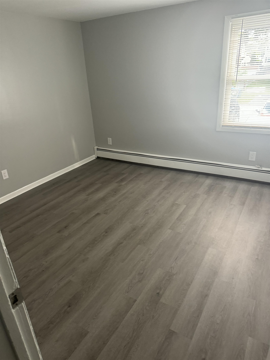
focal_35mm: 24
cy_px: 180
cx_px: 135
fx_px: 250
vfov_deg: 71.6
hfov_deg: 56.8
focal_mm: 6.76
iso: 320
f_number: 1.78
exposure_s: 1/60
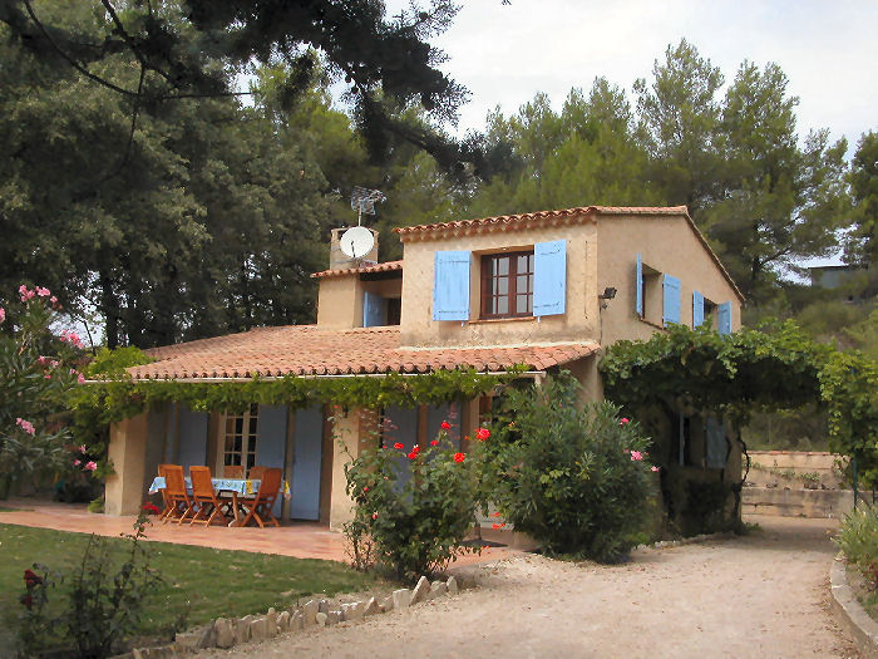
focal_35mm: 38
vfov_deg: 37.7
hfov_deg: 49.0
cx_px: 439
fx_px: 964
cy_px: 330
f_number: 8
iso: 100
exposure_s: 1/250
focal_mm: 7.8
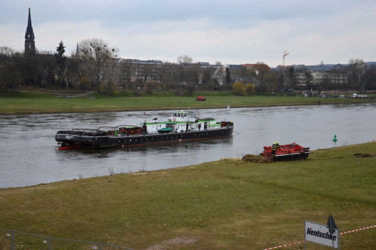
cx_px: 188
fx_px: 704
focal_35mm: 68
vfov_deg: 20.1
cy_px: 125
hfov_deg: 29.9
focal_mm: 45
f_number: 4.8
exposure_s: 1/640
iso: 400
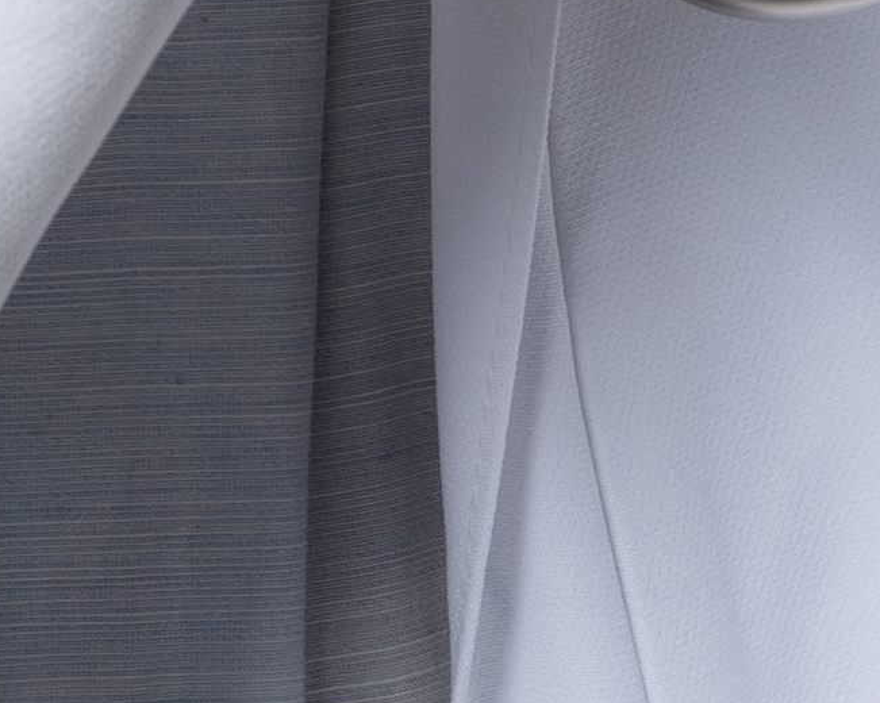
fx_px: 19209
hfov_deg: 2.6
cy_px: -2116
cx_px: -200
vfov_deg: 2.1
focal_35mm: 738
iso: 160
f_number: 7.1
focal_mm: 85
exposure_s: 1/125
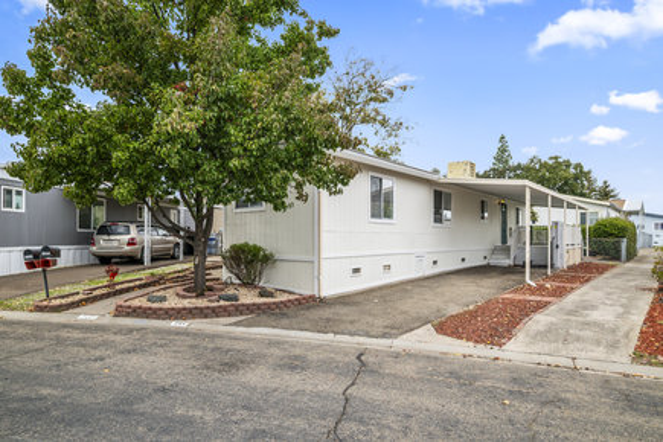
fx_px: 378
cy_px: 221
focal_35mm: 20
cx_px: 332
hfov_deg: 82.6
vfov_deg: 60.7
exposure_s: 1/400
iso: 400
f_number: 8
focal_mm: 20.5
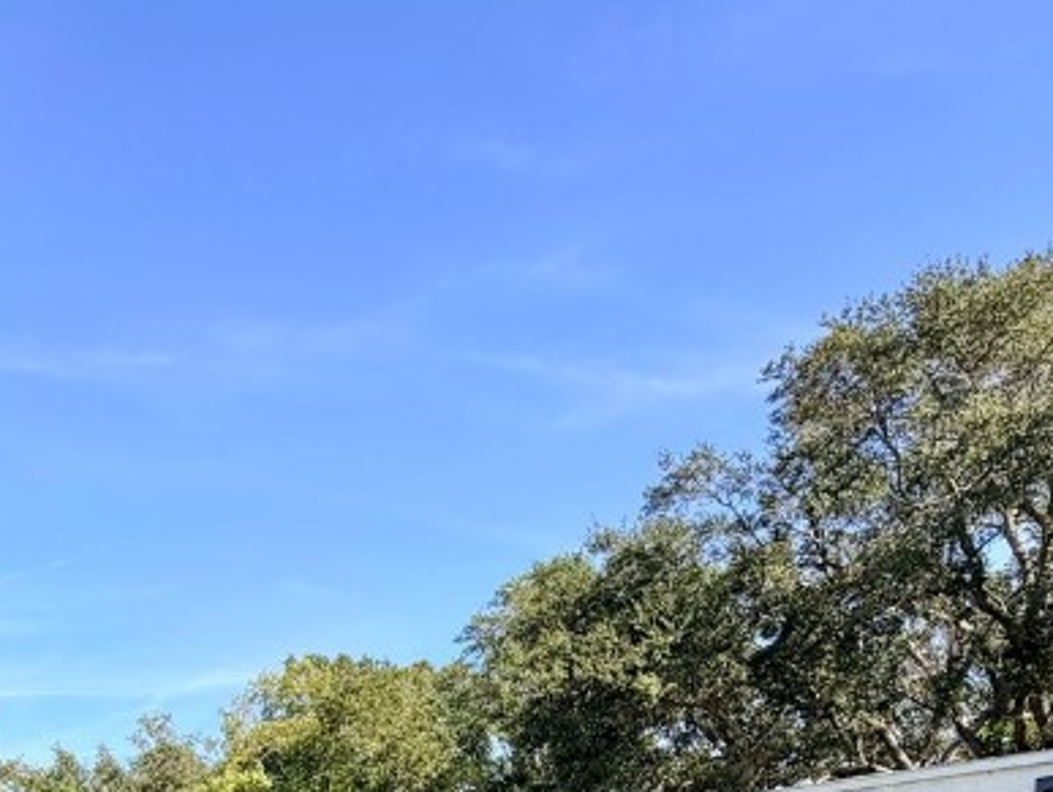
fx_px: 1127
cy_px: 904
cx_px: 405
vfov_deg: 33.1
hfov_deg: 49.7
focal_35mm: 37
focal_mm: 2.22
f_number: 2.2
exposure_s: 1/770
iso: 32
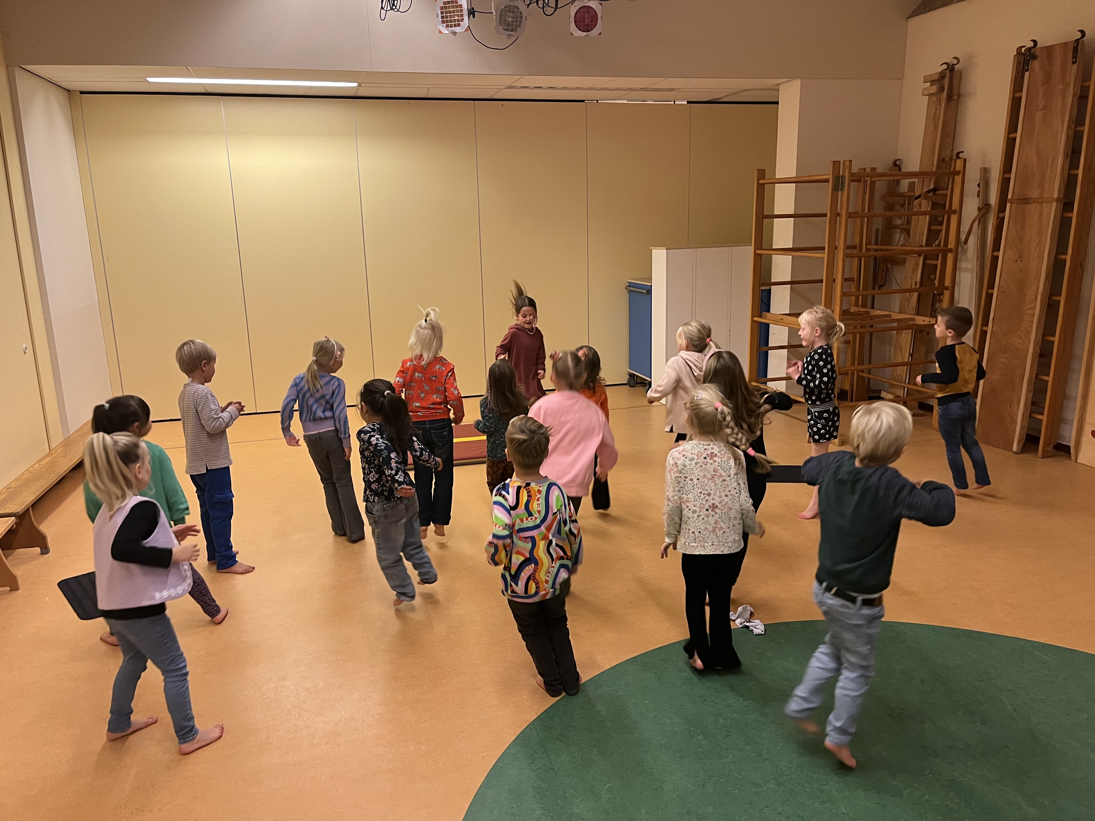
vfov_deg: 53.1
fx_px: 822
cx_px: 548
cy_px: 410
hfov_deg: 67.3
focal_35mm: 26
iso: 125
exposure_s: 1/50
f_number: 1.6
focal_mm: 5.1
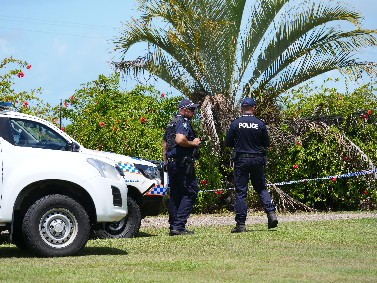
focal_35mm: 200
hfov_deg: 9.9
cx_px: 188
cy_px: 142
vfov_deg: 7.4
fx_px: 2178
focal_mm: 100
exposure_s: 1/1300
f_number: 5
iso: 200
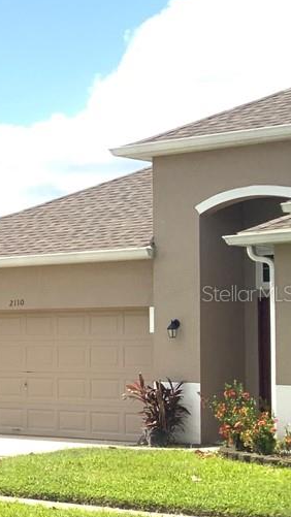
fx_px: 1385
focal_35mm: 101
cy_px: 293
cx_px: -526
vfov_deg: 21.1
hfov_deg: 9.7
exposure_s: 1/1534
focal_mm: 3
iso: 16
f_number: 1.8
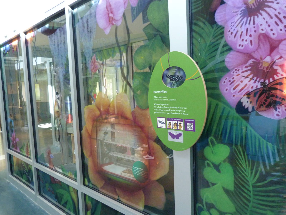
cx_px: 143
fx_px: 207
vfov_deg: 54.9
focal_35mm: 25
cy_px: 108
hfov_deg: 69.4
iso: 400
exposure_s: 1/50
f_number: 2.8
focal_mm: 4.5
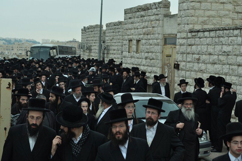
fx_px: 483
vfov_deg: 18.9
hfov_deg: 28.1
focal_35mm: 72
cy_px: 80
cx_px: 121
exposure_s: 1/400
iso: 500
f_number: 5.6
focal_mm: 48
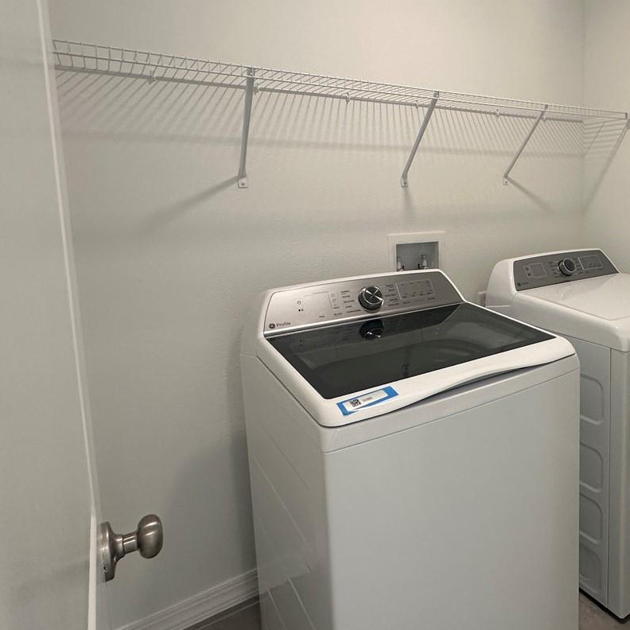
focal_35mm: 25
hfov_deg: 57.9
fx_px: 515
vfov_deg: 62.3
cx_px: 508
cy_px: 249
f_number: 2.2
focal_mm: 2.22
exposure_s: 1/120
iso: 200
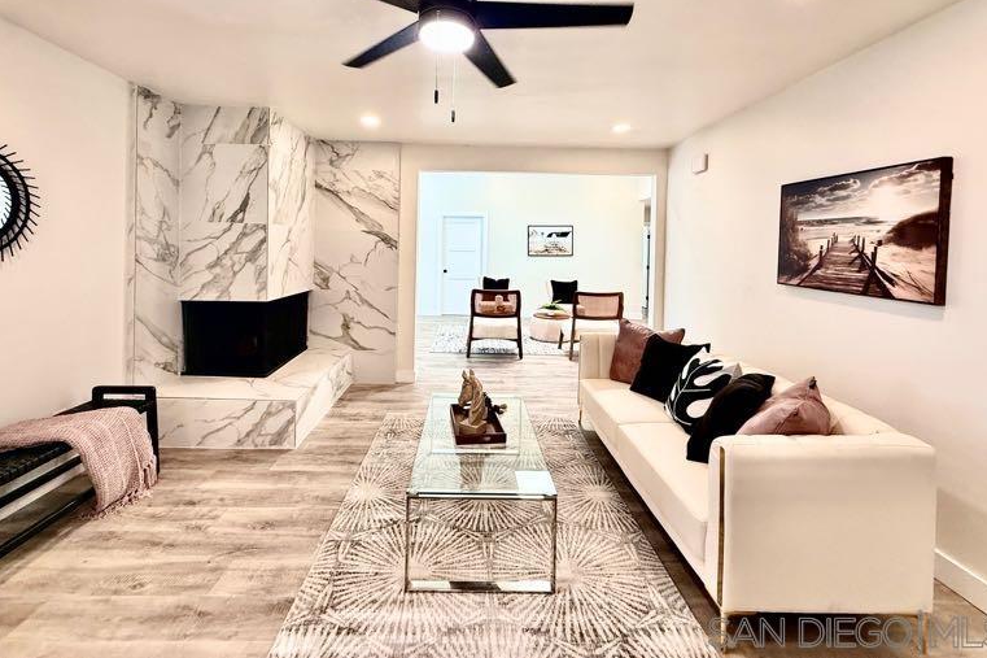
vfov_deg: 72.7
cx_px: 477
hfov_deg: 96.7
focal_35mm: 16
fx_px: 439
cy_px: 254
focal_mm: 2.22
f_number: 2.2
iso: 200
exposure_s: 1/120
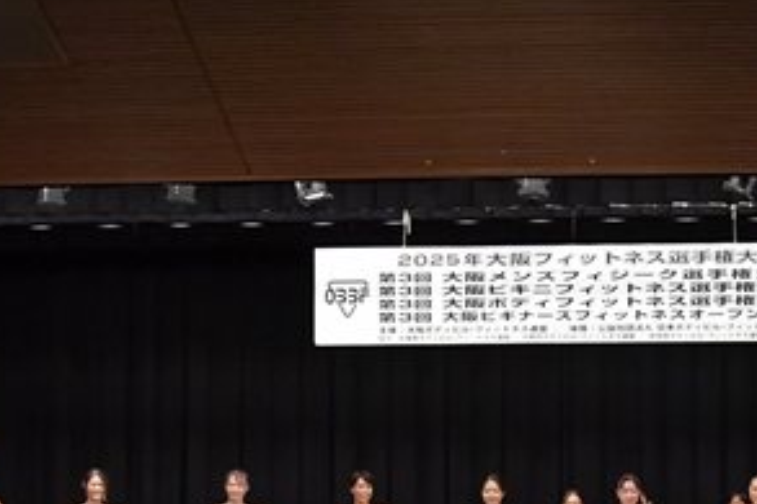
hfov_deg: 18.2
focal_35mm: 111
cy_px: 517
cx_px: 634
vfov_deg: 12.2
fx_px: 2333
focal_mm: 28
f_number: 5.6
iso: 5000
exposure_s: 1/400
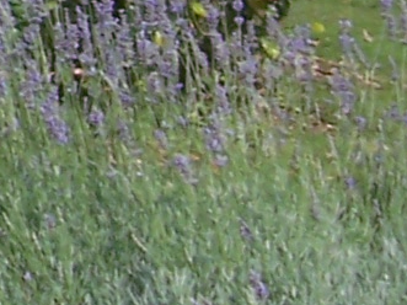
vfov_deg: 7.7
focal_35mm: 179
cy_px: -438
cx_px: -964
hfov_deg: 8.5
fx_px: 2104
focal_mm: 3.8
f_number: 5.6
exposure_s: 1/125
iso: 50
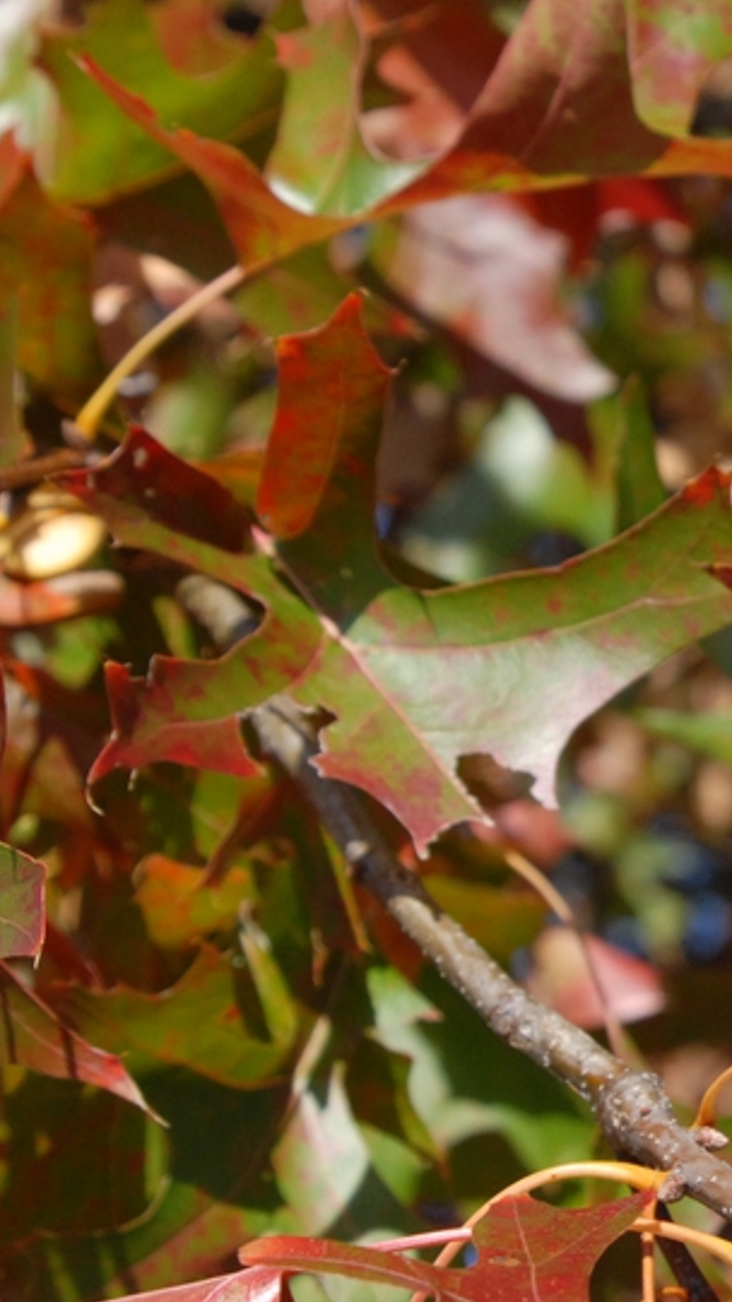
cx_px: 1187
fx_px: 4731
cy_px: 588
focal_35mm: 137
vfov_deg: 15.7
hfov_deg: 8.6
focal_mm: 46
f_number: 9
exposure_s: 1/320
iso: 400
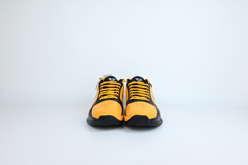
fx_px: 165
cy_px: 82
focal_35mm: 24
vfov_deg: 53.2
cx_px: 124
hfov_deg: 73.7
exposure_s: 1/125
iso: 800
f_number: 18
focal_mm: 24
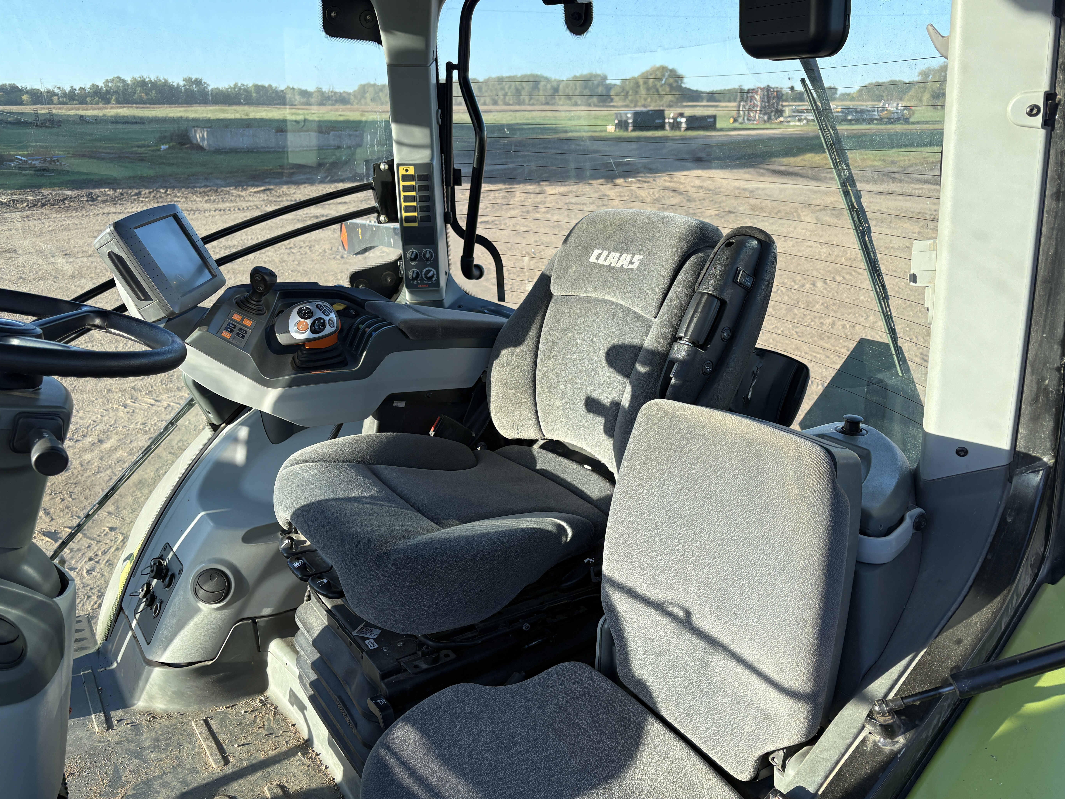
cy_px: 390
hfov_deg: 65.3
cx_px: 532
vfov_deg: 51.3
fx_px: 831
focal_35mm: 27
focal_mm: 5.96
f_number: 1.6
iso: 50
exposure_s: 1/623
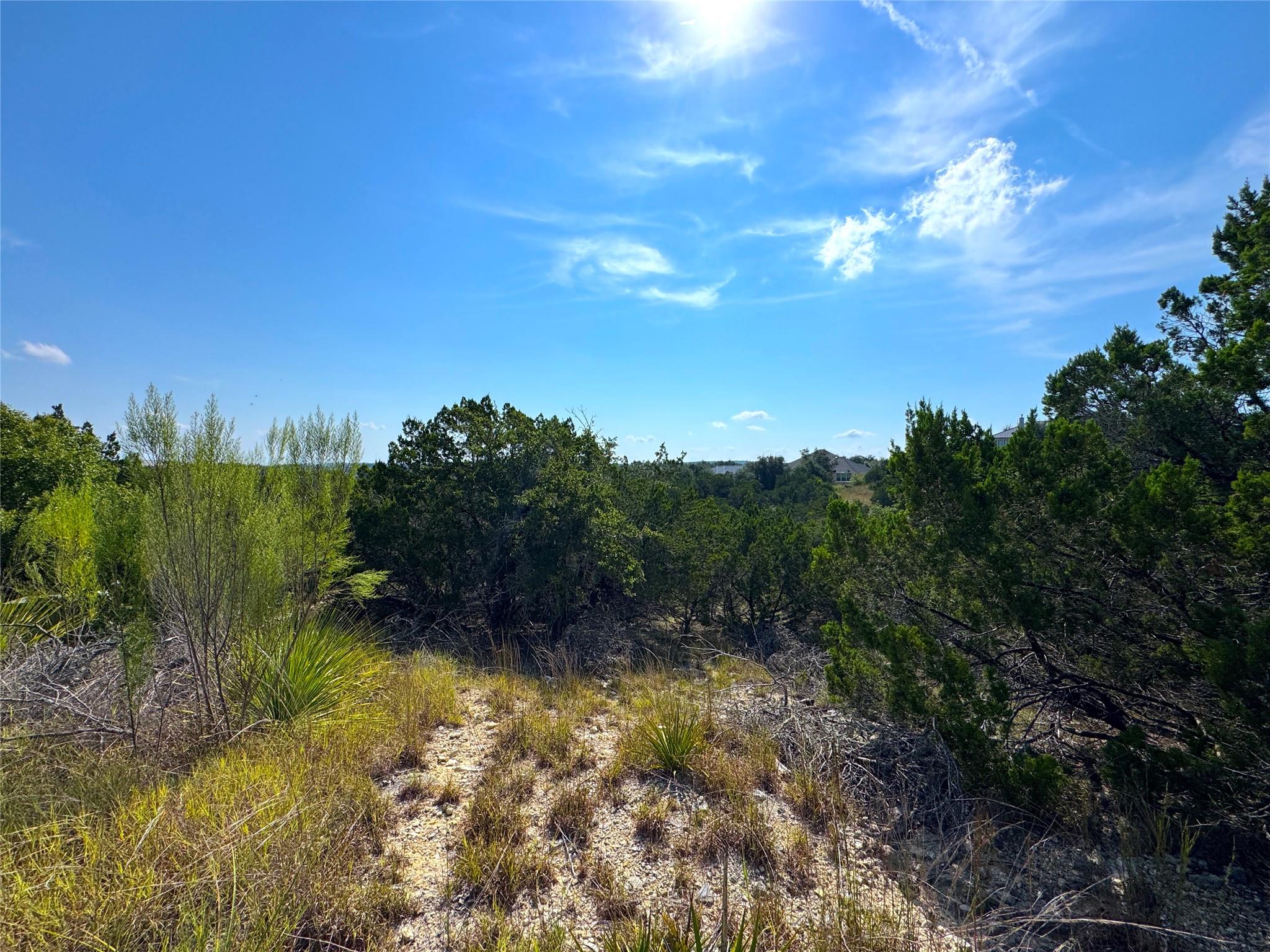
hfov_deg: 102.1
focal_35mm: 14
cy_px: 476
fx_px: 514
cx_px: 635
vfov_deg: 85.7
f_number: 2.2
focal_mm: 2.22
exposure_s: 1/4132
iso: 32
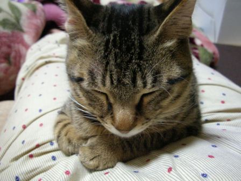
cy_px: 90
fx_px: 244
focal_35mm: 35
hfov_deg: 52.6
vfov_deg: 40.7
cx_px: 120
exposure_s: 1/10.7
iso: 400
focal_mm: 5.8
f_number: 3
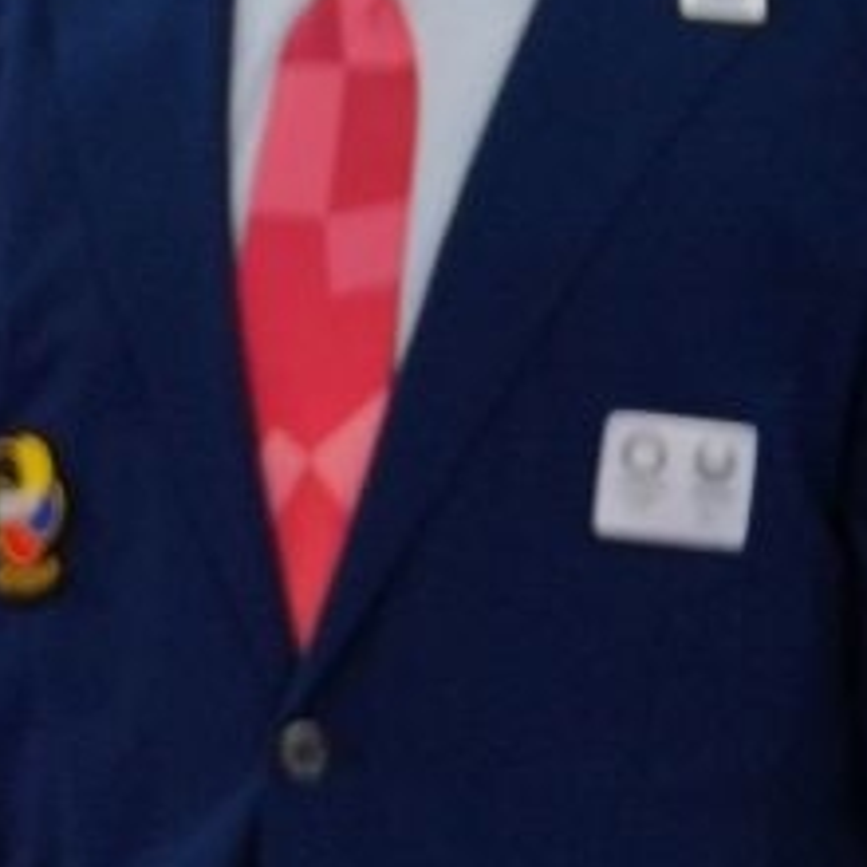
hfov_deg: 1.3
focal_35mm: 1344
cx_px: -2396
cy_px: 173
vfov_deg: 1.3
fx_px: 38084
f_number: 2.8
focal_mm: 129
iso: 400
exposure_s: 1/1000
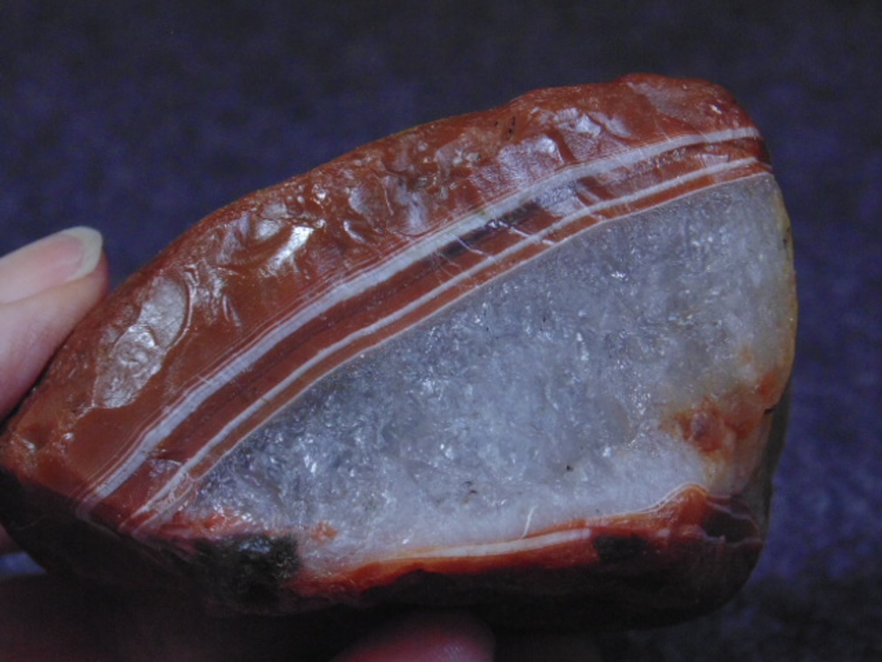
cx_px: 441
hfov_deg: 20.0
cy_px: 331
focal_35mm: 98
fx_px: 2497
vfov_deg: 15.1
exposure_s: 1/160
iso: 320
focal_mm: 17.5
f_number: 4.6
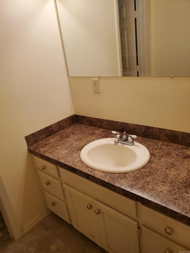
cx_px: 95
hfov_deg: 53.1
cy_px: 126
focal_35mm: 26
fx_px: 190
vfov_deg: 67.3
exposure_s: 1/120
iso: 320
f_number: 2.4
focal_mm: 4.3
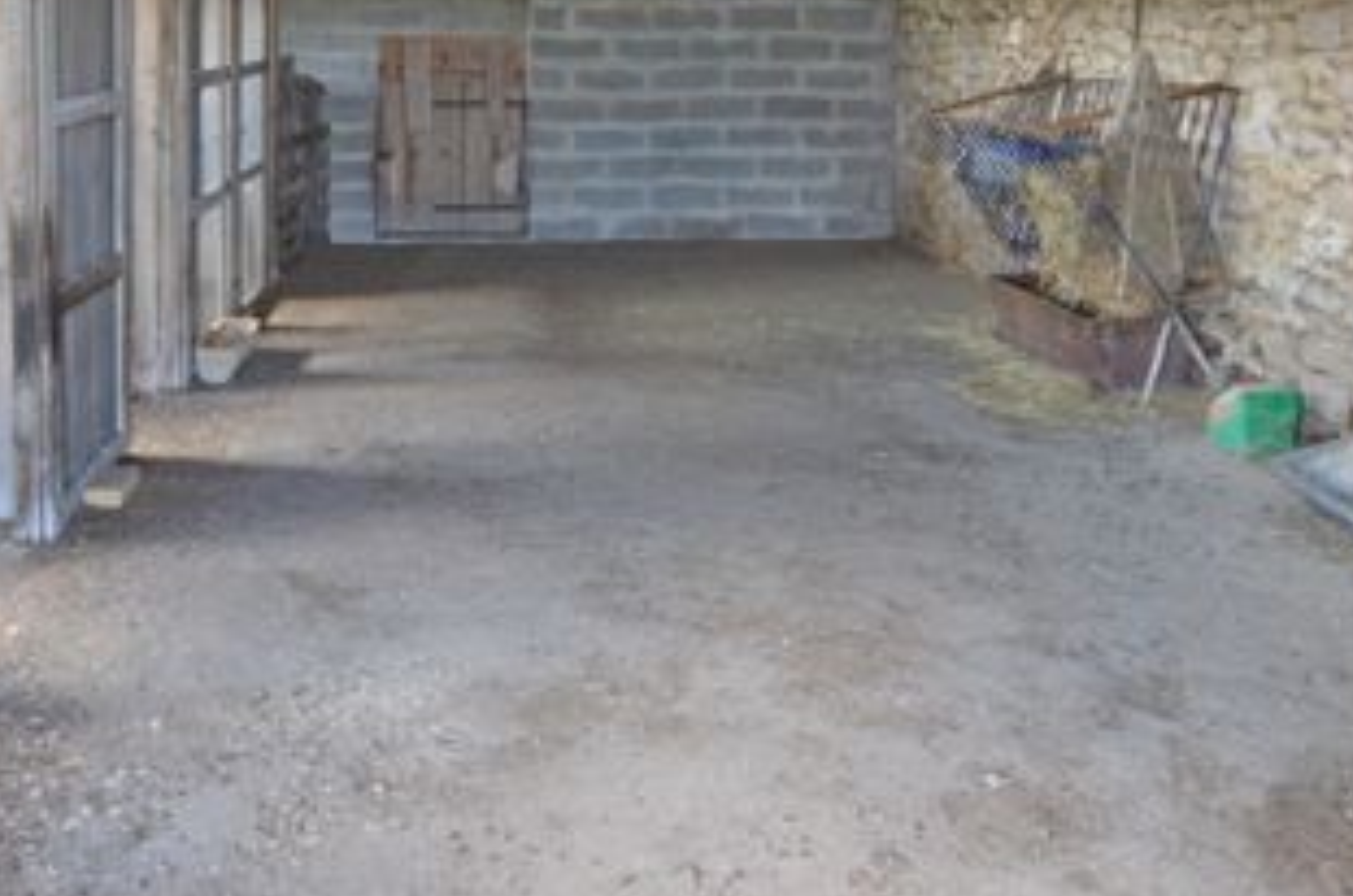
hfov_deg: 55.7
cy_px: 144
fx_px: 1275
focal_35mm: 34
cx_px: 576
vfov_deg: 37.0
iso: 720
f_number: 3.5
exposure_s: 1/60
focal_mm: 10
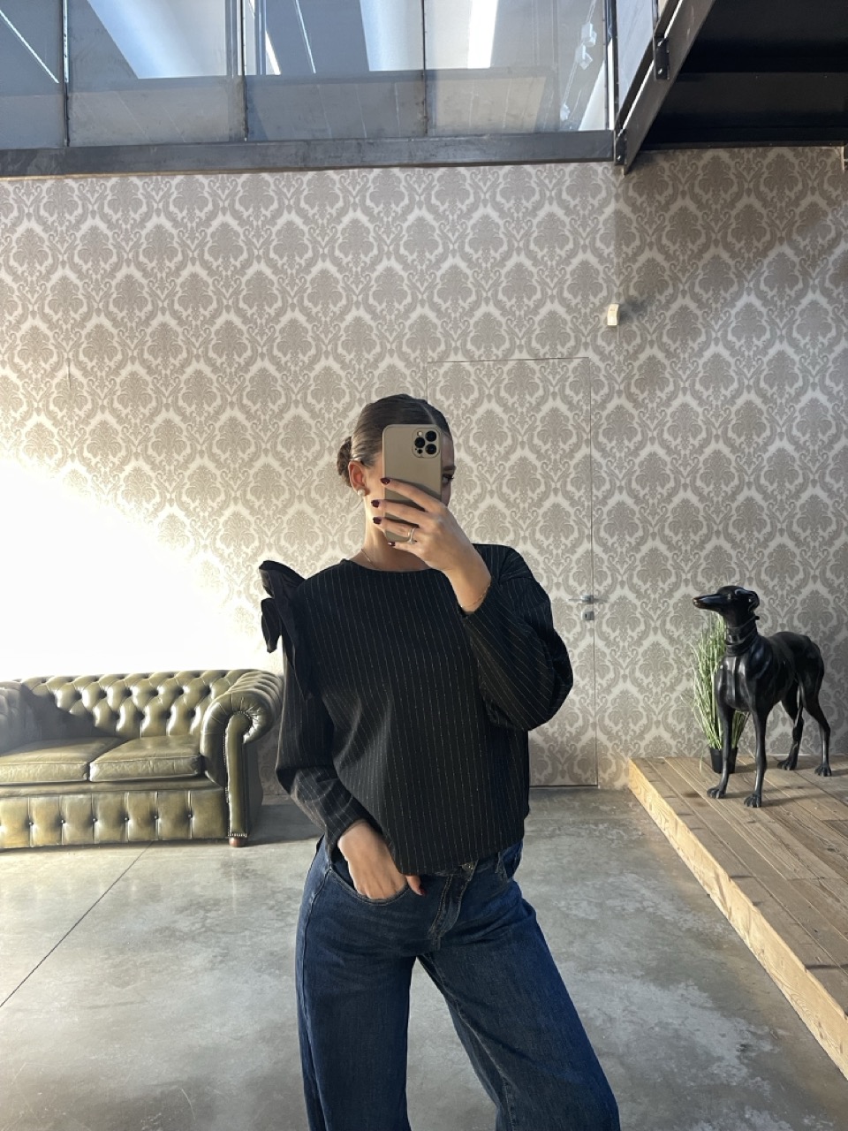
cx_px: 424
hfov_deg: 54.9
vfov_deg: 69.4
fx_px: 817
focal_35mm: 25
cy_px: 566
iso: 160
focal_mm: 5.1
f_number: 1.6
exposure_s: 1/60
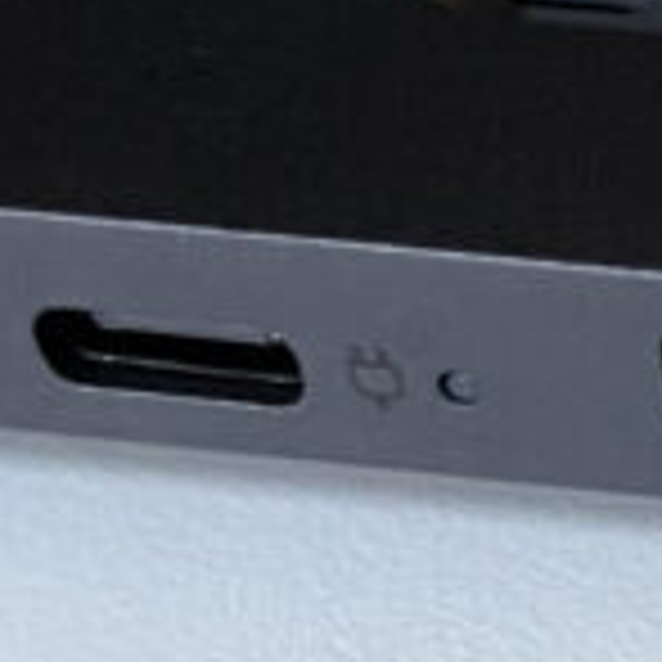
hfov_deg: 10.3
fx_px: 3462
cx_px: 1220
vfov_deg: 10.9
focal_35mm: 160
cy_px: 549
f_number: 1.6
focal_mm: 5.1
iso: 640
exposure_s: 1/31
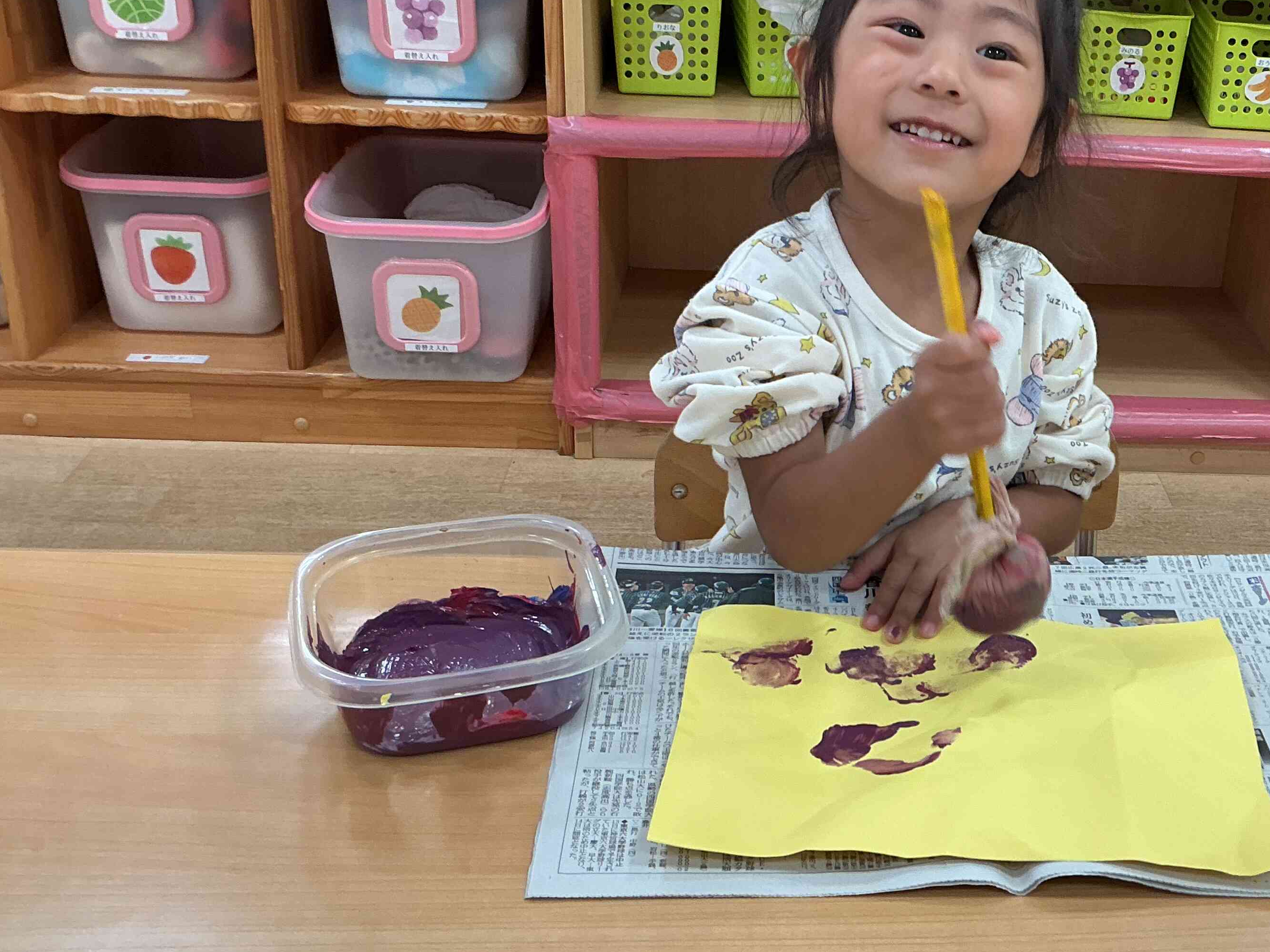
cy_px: 388
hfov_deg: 42.1
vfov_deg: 32.8
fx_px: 1614
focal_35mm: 44
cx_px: 894
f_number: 1.8
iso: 64
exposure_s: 1/120
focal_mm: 3
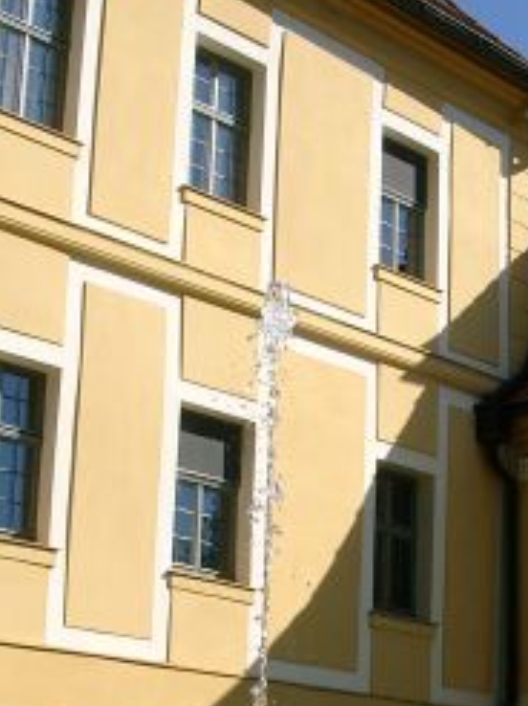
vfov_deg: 23.4
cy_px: 505
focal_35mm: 83
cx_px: 413
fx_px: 1691
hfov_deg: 17.6
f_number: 4
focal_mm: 7.13
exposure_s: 1/894
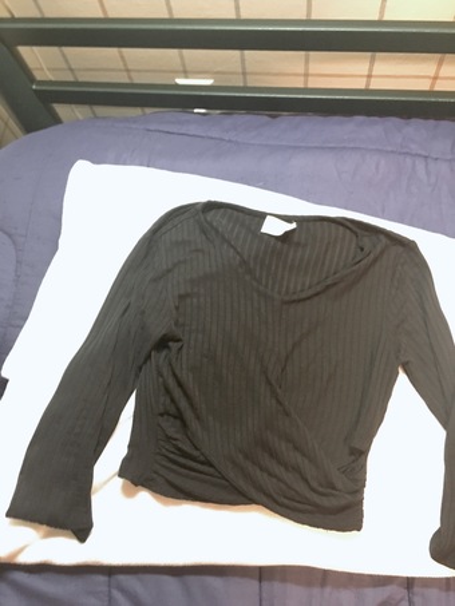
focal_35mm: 29
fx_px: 508
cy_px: 303
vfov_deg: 61.6
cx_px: 228
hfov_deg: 48.2
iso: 400
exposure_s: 1/15
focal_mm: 4.15
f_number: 2.2
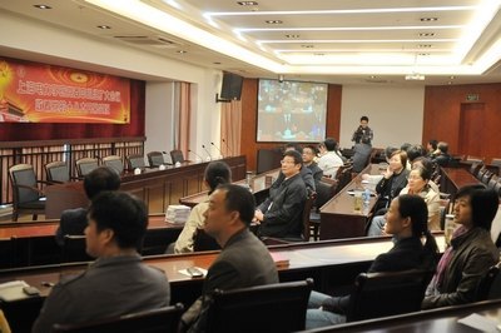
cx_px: 250
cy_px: 166
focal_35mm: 42
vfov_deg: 31.8
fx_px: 584
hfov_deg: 46.4
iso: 2000
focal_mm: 42
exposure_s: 1/200
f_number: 3.5
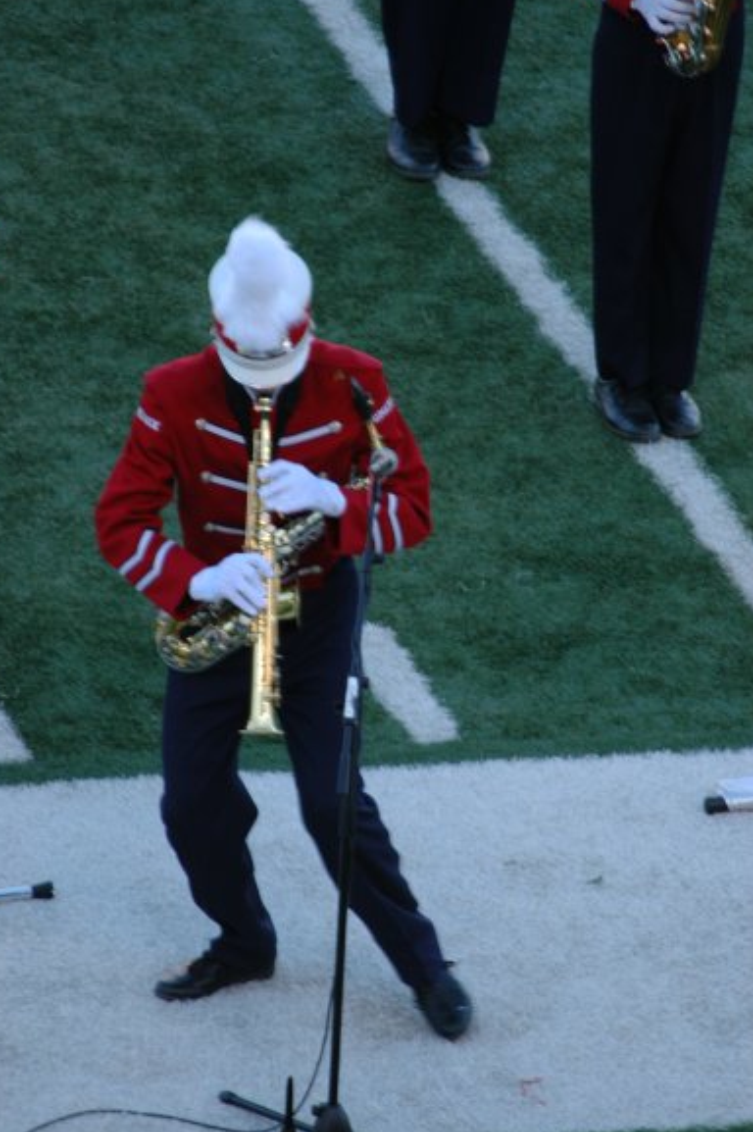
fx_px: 19600
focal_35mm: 624
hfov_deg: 2.2
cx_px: 366
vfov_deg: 3.3
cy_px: 565
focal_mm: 400
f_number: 5.6
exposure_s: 1/125
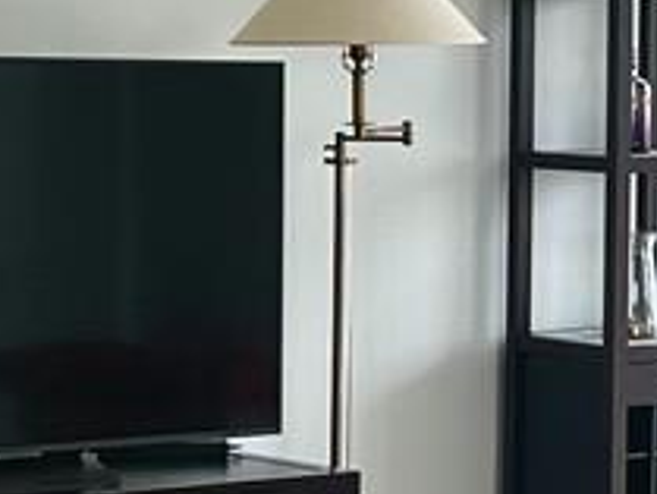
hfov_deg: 10.4
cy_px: 66
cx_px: 981
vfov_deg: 8.1
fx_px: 3494
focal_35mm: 184
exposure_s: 1/724
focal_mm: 6.86
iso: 80
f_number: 1.78
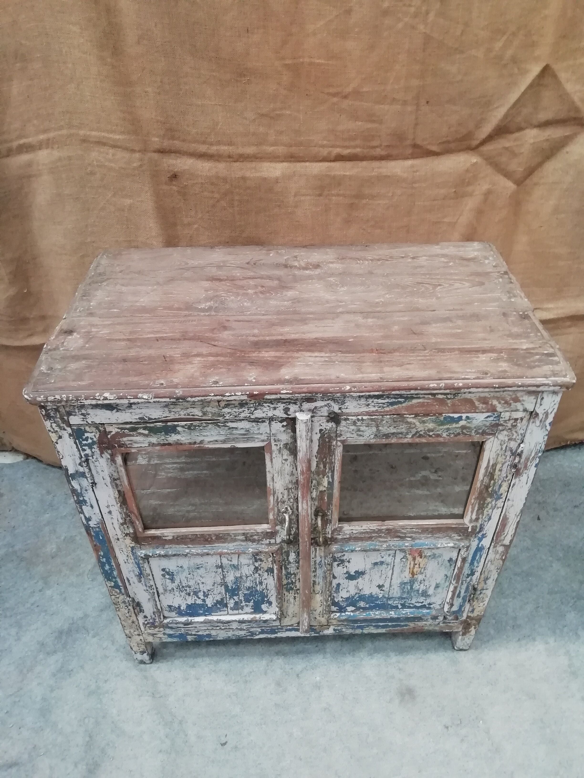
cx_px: 292
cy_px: 389
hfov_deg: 53.1
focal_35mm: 26
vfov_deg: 67.3
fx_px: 585
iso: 200
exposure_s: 1/33.3
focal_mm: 3.46
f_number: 2.2
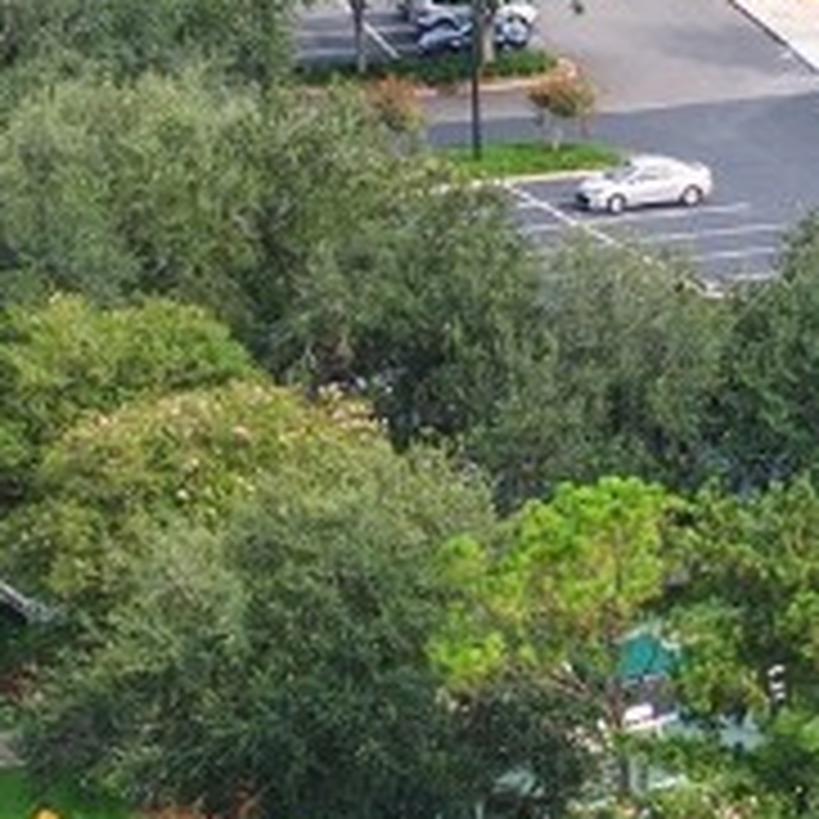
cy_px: 806
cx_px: 1026
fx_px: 9315
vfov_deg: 5.0
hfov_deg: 5.0
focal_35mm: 348
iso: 150
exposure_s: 1/640
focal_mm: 19.35
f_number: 2.8
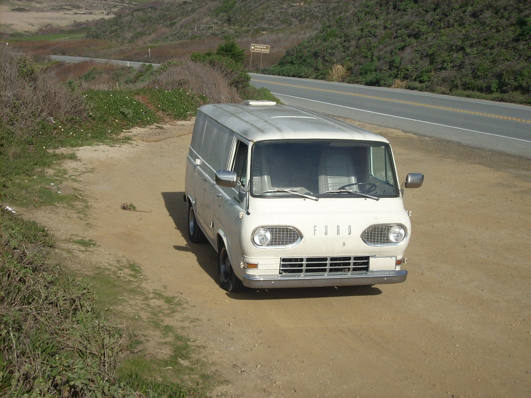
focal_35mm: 54
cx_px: 266
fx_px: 828
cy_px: 199
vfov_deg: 27.0
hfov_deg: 35.5
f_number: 6.9
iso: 64
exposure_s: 1/310
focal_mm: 9
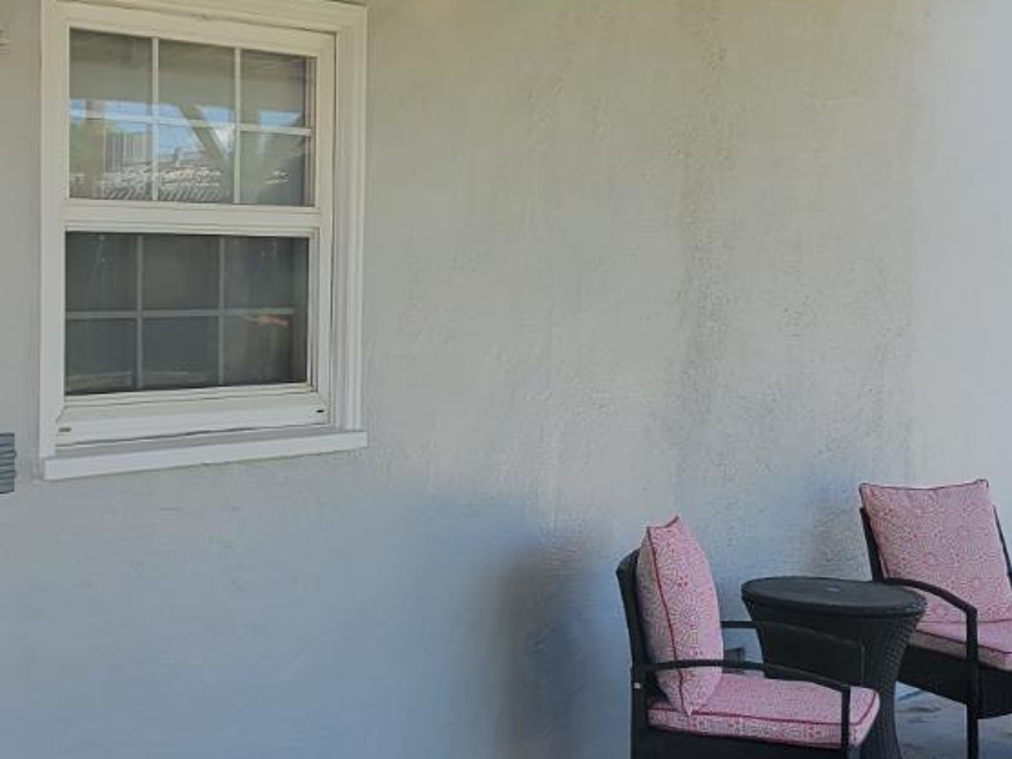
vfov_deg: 21.0
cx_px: 258
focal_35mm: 70
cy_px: 364
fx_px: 2047
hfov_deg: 27.4
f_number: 1.8
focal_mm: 5.4
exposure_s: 1/575
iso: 40
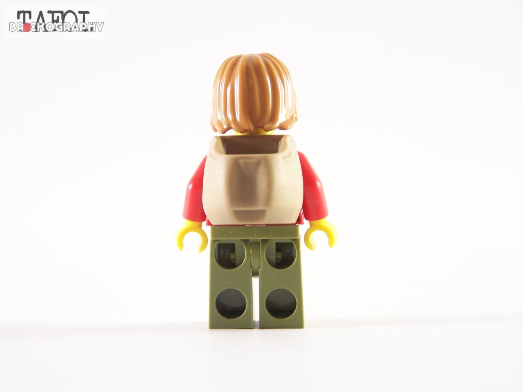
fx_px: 1768
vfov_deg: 12.7
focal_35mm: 117
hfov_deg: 16.8
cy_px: 196
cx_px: 262
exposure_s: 1/30
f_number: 3.2
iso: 200
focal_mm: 19.4
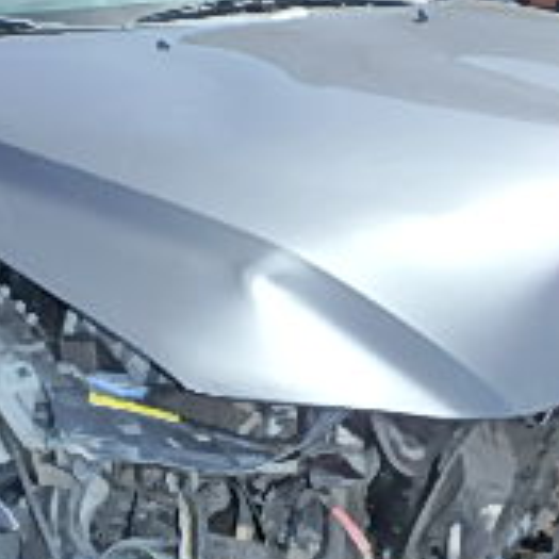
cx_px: 96
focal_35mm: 68
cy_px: 351
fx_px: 1242
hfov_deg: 24.9
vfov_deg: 25.3
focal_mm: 3.7
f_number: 3.5
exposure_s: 1/1000
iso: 125
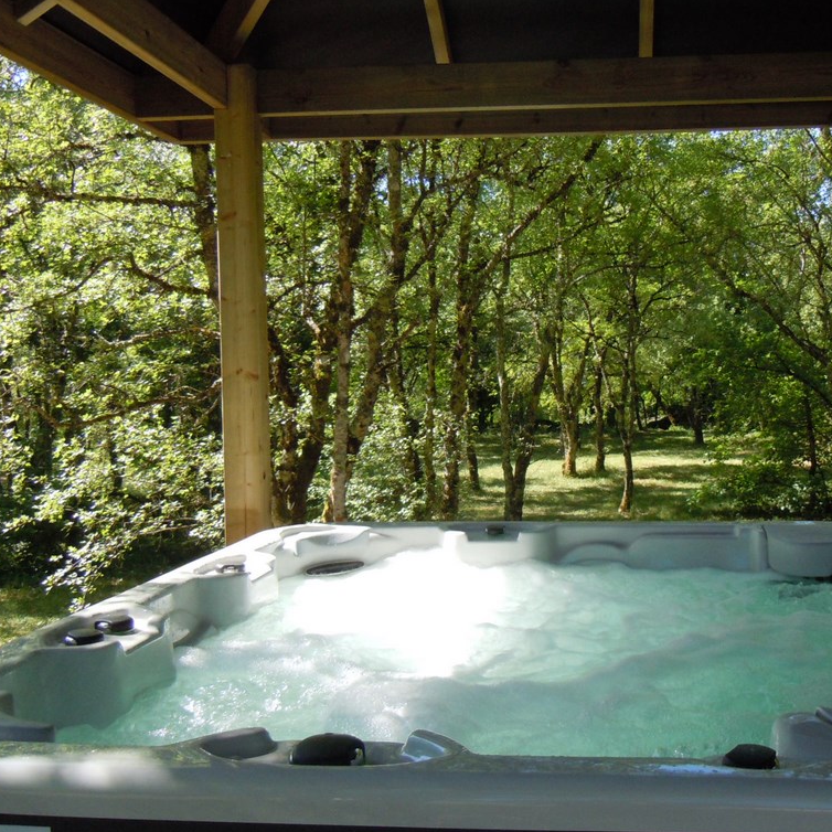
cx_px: 550
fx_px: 979
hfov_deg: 45.4
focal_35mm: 36
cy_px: 419
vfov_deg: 46.0
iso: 400
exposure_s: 1/800
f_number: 3.5
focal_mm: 5.4
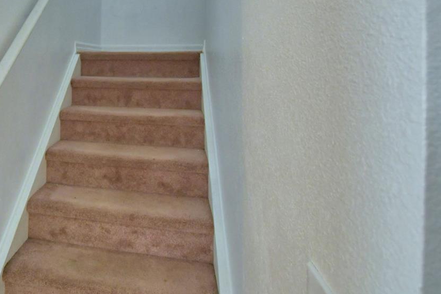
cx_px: 76
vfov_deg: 42.9
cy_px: 59
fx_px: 355
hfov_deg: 57.8
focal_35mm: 29
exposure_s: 1/30
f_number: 4.5
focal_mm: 10
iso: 800
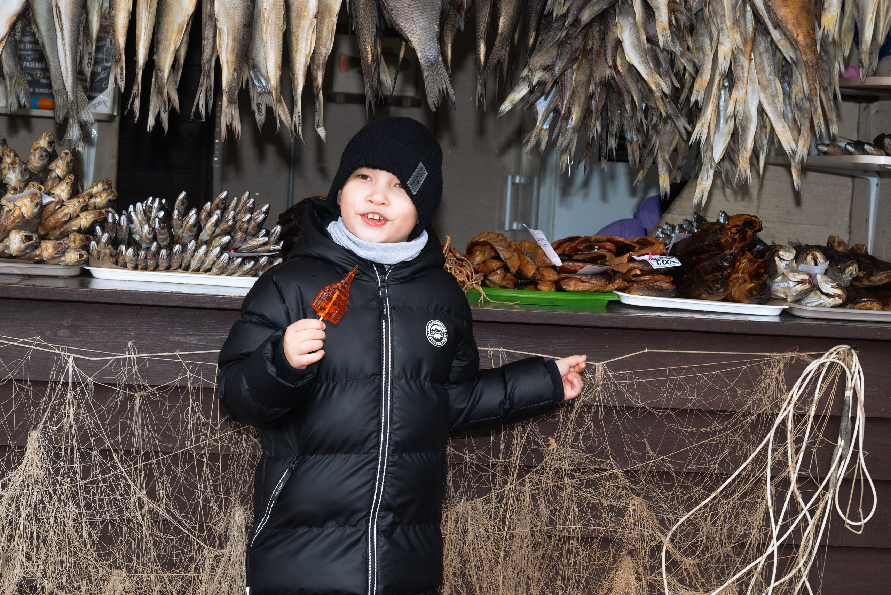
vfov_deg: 23.4
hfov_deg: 34.5
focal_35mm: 58
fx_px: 1436
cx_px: 446
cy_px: 298
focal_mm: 58
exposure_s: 1/125
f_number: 9
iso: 320
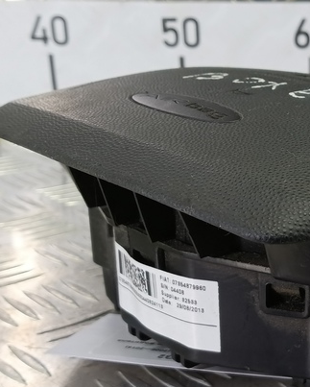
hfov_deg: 25.2
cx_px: 321
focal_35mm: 57
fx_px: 653
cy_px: 207
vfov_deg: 33.0
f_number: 1.6
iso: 189
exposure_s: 1/50
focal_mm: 4.11
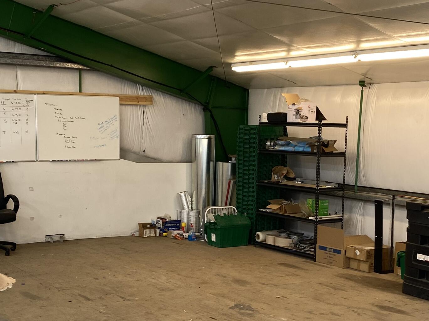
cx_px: 235
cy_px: 215
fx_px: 706
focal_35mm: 57
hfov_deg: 33.8
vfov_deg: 25.5
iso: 64
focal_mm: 4.25
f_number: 1.8
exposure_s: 1/60
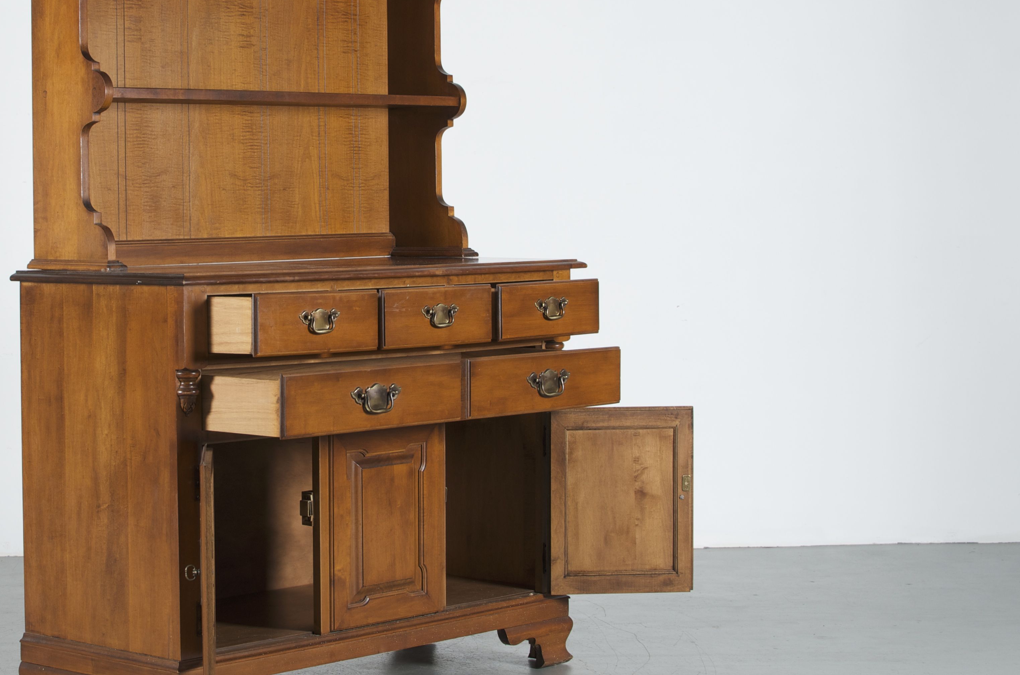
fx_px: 2398
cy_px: 242
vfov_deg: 16.0
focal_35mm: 85
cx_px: 278
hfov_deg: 23.8
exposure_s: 1/125
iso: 100
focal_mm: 35
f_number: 6.3
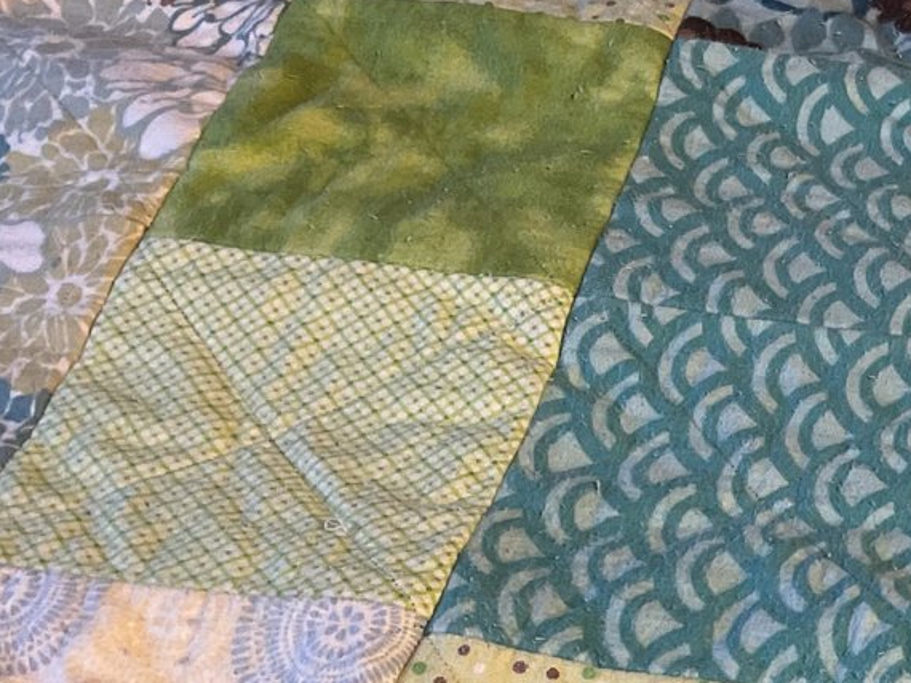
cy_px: 644
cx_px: 1078
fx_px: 2026
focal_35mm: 77
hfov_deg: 23.3
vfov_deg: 18.7
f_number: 1.8
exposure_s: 1/60
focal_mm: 3
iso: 80
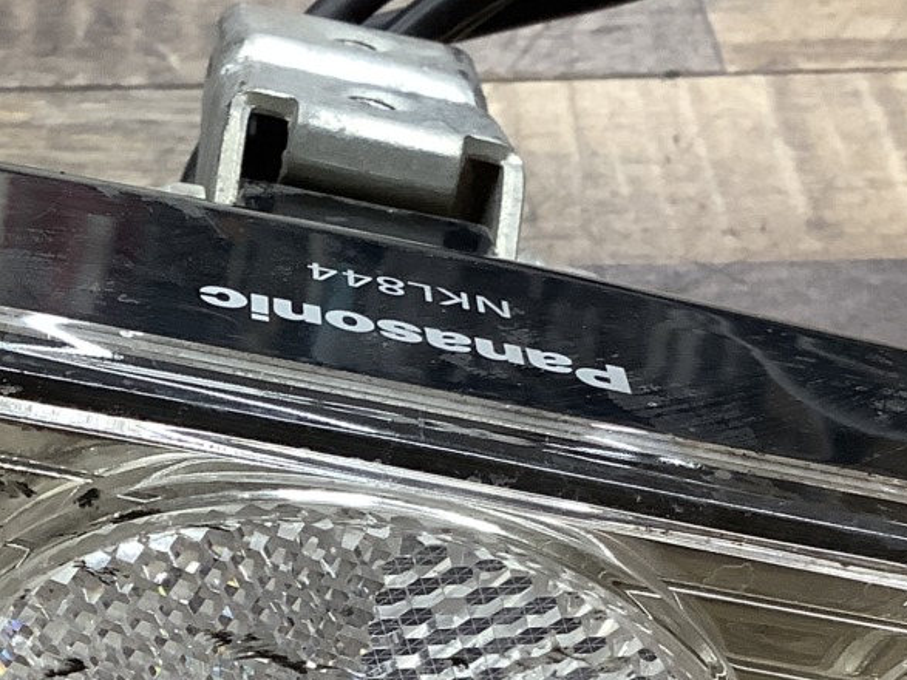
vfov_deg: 16.6
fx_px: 2279
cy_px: 670
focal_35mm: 87
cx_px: 246
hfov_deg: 22.3
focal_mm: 3.3
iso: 125
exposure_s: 1/50
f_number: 2.4
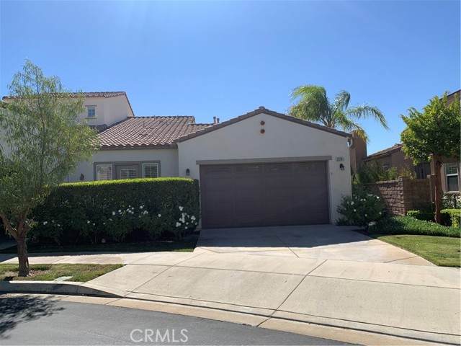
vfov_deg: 53.1
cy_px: 173
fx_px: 346
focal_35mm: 26
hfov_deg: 67.3
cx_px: 230
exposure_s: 1/2994
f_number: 1.8
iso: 25
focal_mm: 4.25
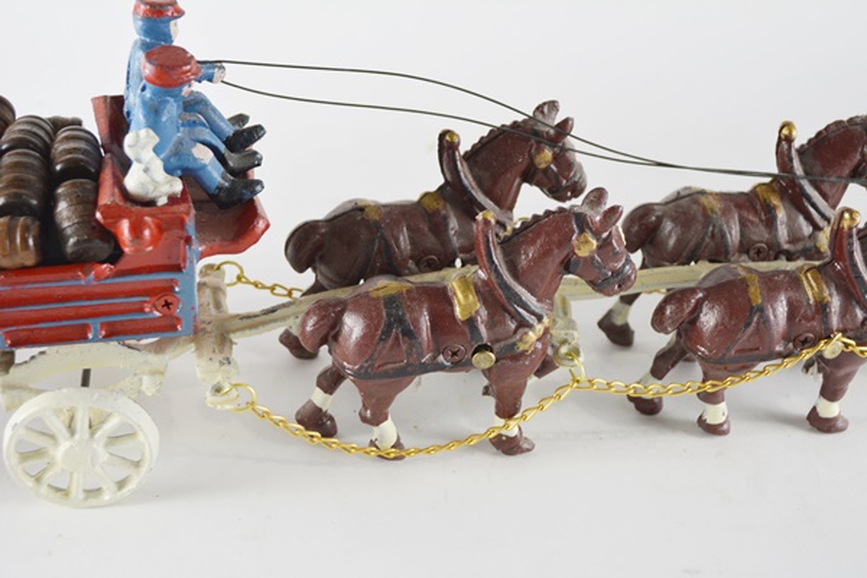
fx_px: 1300
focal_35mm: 54
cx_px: 434
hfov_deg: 36.9
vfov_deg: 25.1
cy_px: 289
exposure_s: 1/125
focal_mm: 36
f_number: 5.6
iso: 400
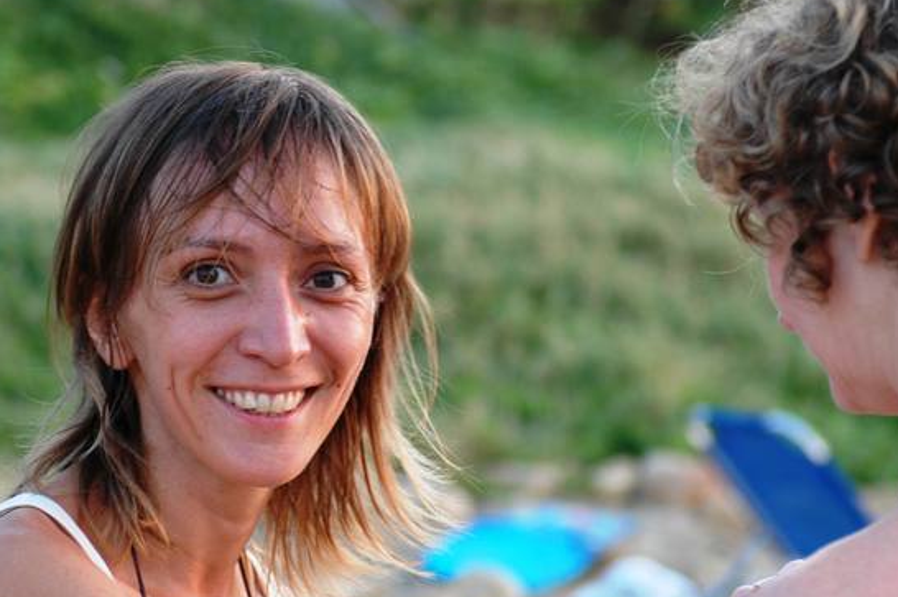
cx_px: 276
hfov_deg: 14.4
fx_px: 3557
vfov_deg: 9.6
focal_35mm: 143
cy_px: 340
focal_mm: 65
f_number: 4
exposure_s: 1/60
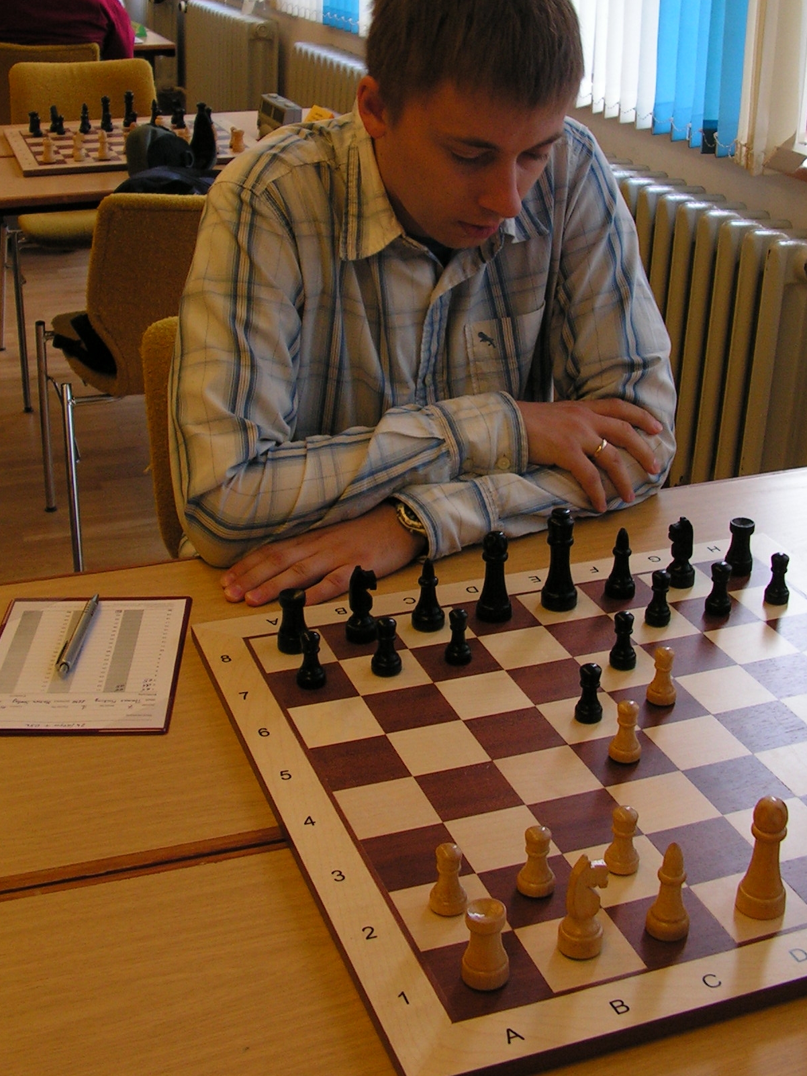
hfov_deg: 31.5
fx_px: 1430
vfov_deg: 41.0
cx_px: 417
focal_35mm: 46
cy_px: 428
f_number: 3.2
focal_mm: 6
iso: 100
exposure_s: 1/40
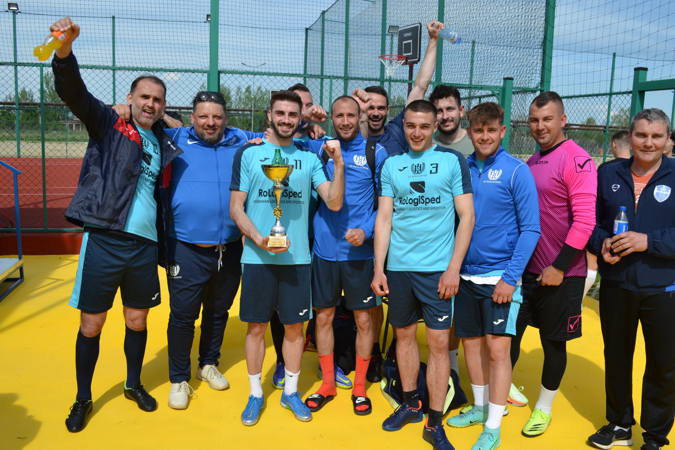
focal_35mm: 33
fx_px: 619
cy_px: 225
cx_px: 338
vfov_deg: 40.0
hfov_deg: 57.2
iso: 100
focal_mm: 22
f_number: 8
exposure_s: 1/250
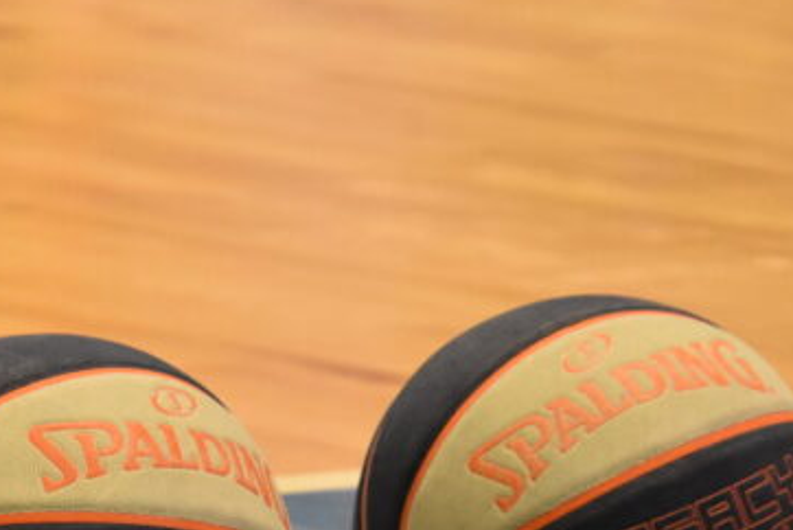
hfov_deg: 3.4
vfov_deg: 2.3
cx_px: 158
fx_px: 13235
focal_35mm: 600
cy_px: 507
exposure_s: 1/250
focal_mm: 145
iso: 3200
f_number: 5.6
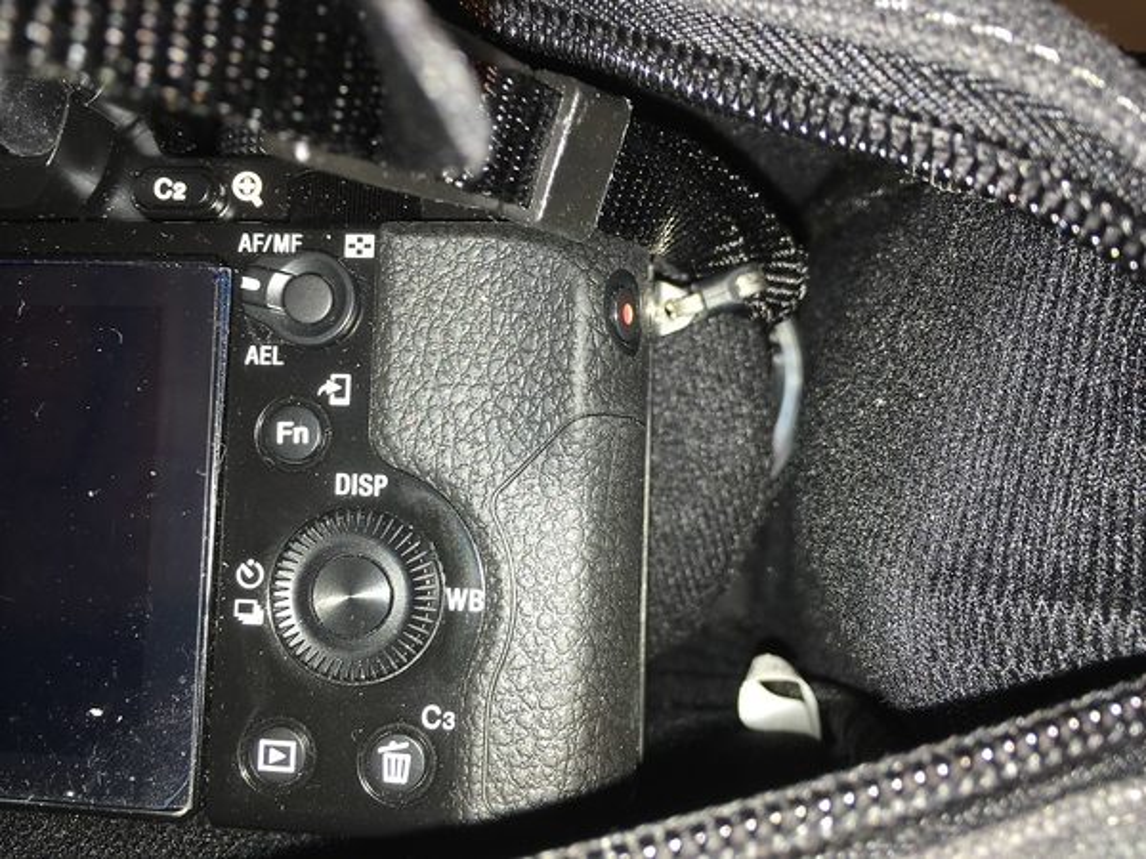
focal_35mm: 29
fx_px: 960
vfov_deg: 48.2
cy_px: 430
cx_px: 573
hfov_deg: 61.7
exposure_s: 1/30
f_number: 2.2
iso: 25
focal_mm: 4.15
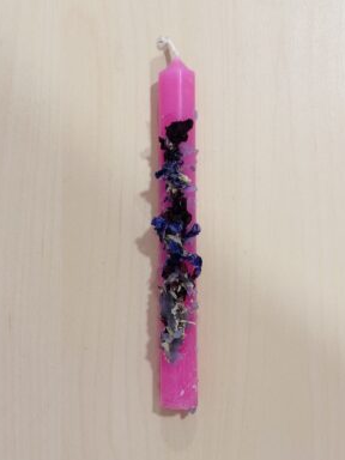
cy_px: 238
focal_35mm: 50
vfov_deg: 38.2
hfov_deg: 29.1
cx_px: 172
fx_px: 664
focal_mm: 6.76
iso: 100
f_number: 1.78
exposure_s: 1/60
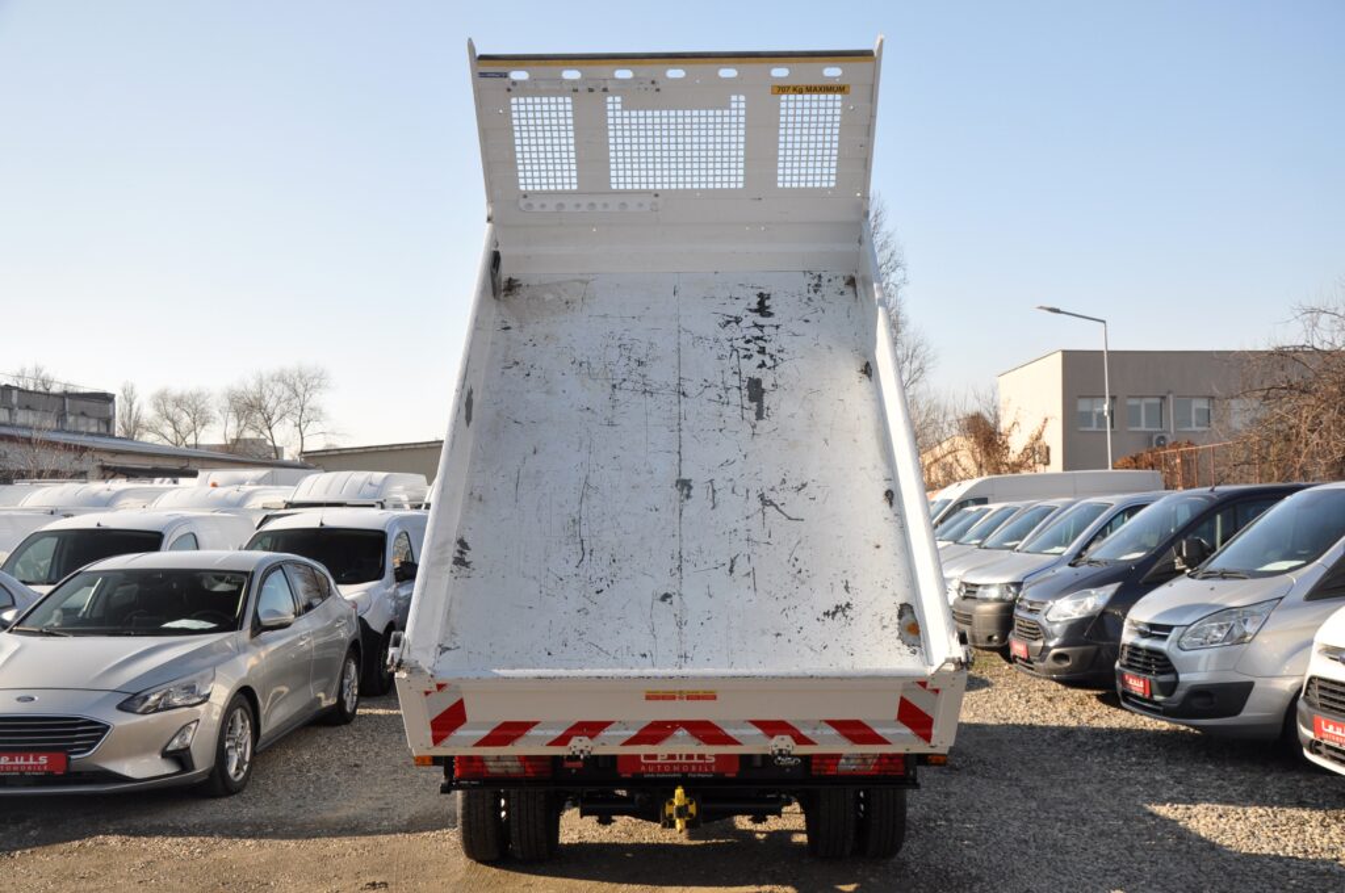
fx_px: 1343
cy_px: 446
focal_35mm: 36
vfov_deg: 36.8
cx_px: 672
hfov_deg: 53.2
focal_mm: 24
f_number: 9
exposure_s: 1/320
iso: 500
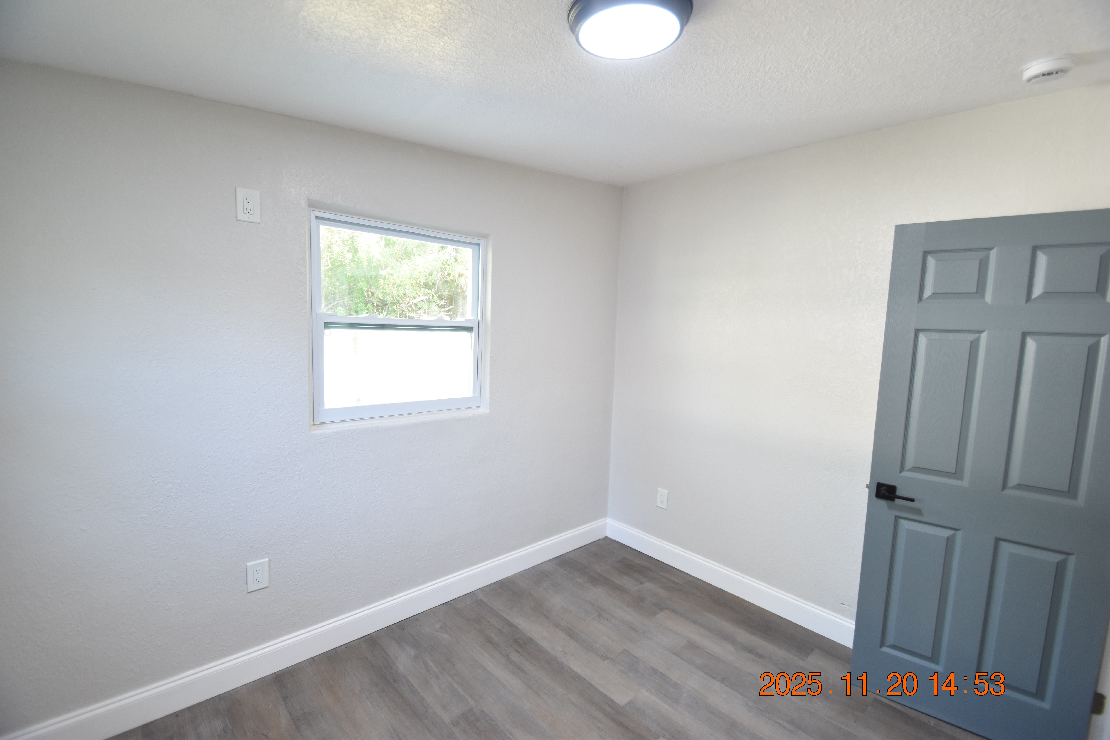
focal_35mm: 15
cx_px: 555
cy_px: 370
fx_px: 462
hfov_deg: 100.4
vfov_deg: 77.3
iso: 800
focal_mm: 10
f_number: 3.5
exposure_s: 1/60
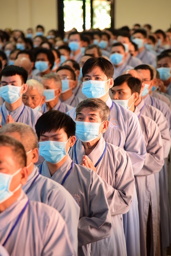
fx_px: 1010
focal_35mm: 142
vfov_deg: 14.4
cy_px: 138
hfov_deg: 9.7
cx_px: 95
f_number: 4
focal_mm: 120
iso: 800
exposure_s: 1/30
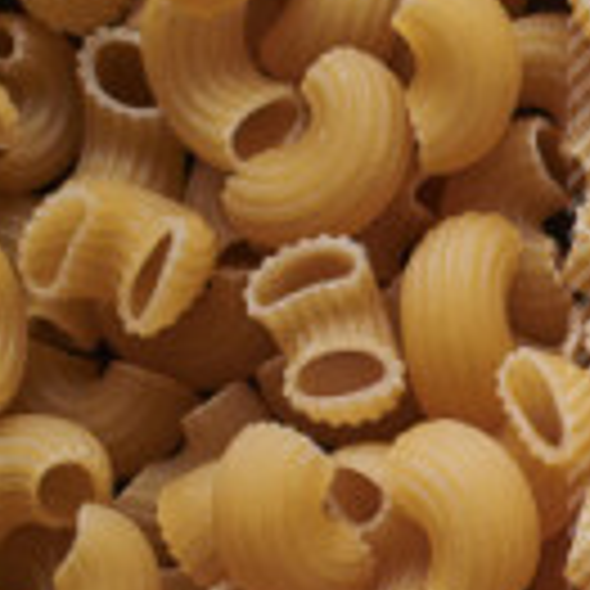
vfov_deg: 6.7
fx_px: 5014
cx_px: 1689
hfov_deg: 6.3
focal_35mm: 260
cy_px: 698
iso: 160
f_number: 8
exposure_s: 1/100
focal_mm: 50
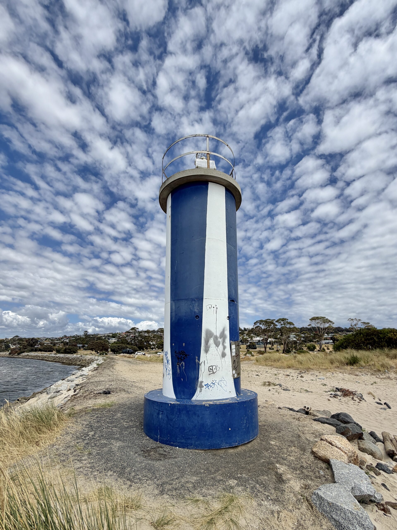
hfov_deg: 85.7
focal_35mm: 14
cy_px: 265
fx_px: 214
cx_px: 198
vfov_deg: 102.1
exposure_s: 1/1656
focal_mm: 2.22
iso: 20
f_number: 2.2
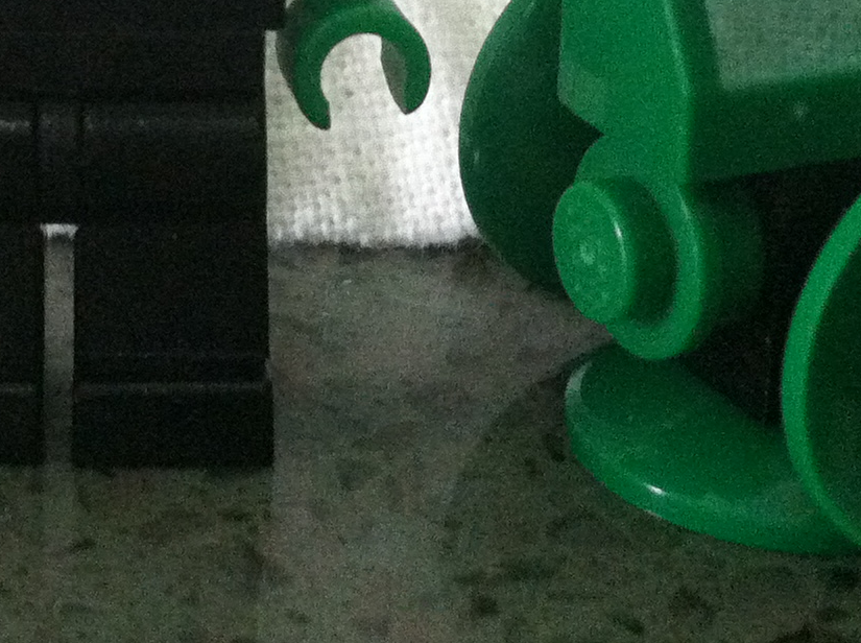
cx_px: 122
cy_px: -137
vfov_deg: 13.1
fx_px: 2732
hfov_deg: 17.7
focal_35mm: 110
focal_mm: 3.85
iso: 400
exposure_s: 1/15
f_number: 2.8
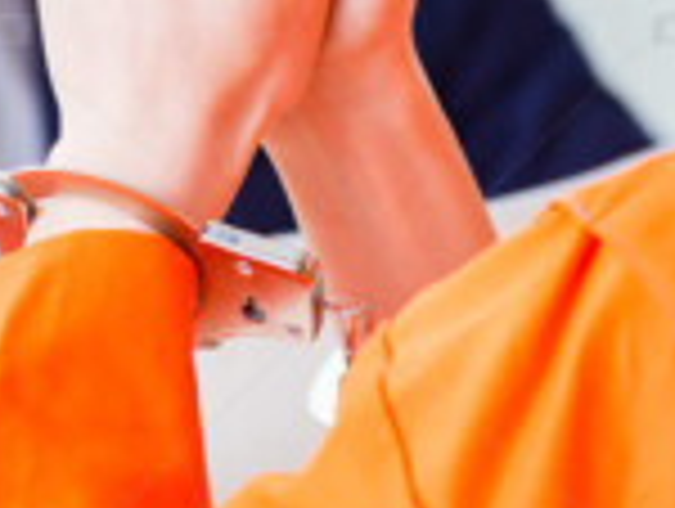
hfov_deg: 4.9
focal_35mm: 403
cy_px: -117
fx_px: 7871
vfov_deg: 3.7
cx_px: 198
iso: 160
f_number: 5
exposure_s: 1/100
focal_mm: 105
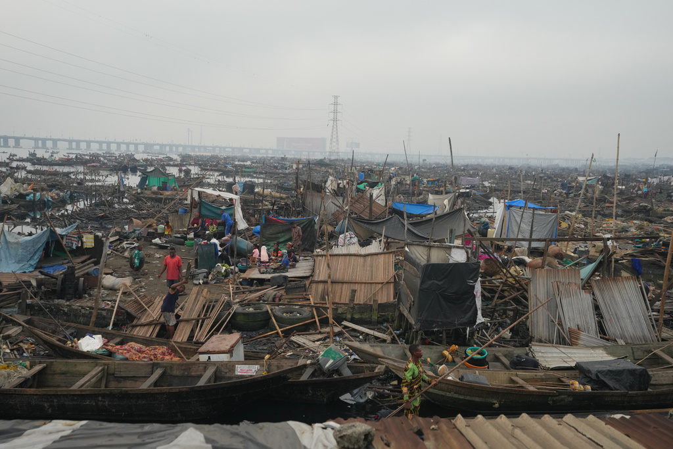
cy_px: 224
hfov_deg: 54.4
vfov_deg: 37.9
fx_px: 654
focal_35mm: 35
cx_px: 336
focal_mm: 35
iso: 800
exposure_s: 1/2500
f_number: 3.5
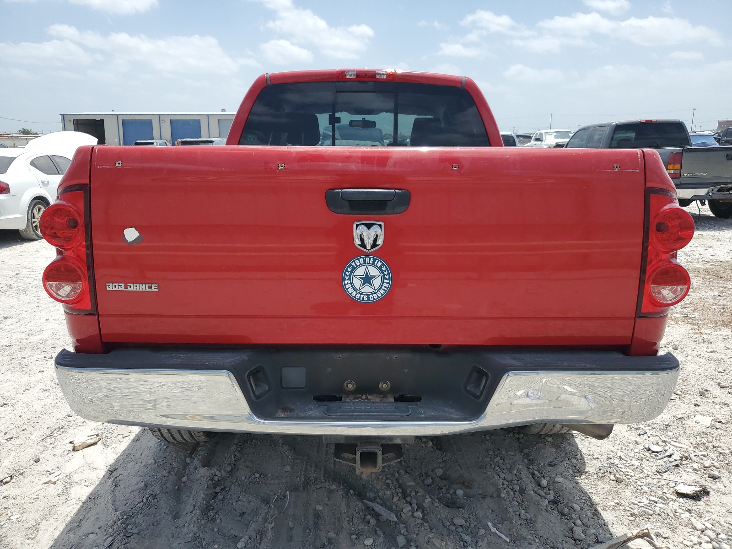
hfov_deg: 67.3
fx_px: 550
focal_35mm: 26
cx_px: 366
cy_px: 274
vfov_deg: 53.1
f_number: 1.5
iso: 50
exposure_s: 1/3333
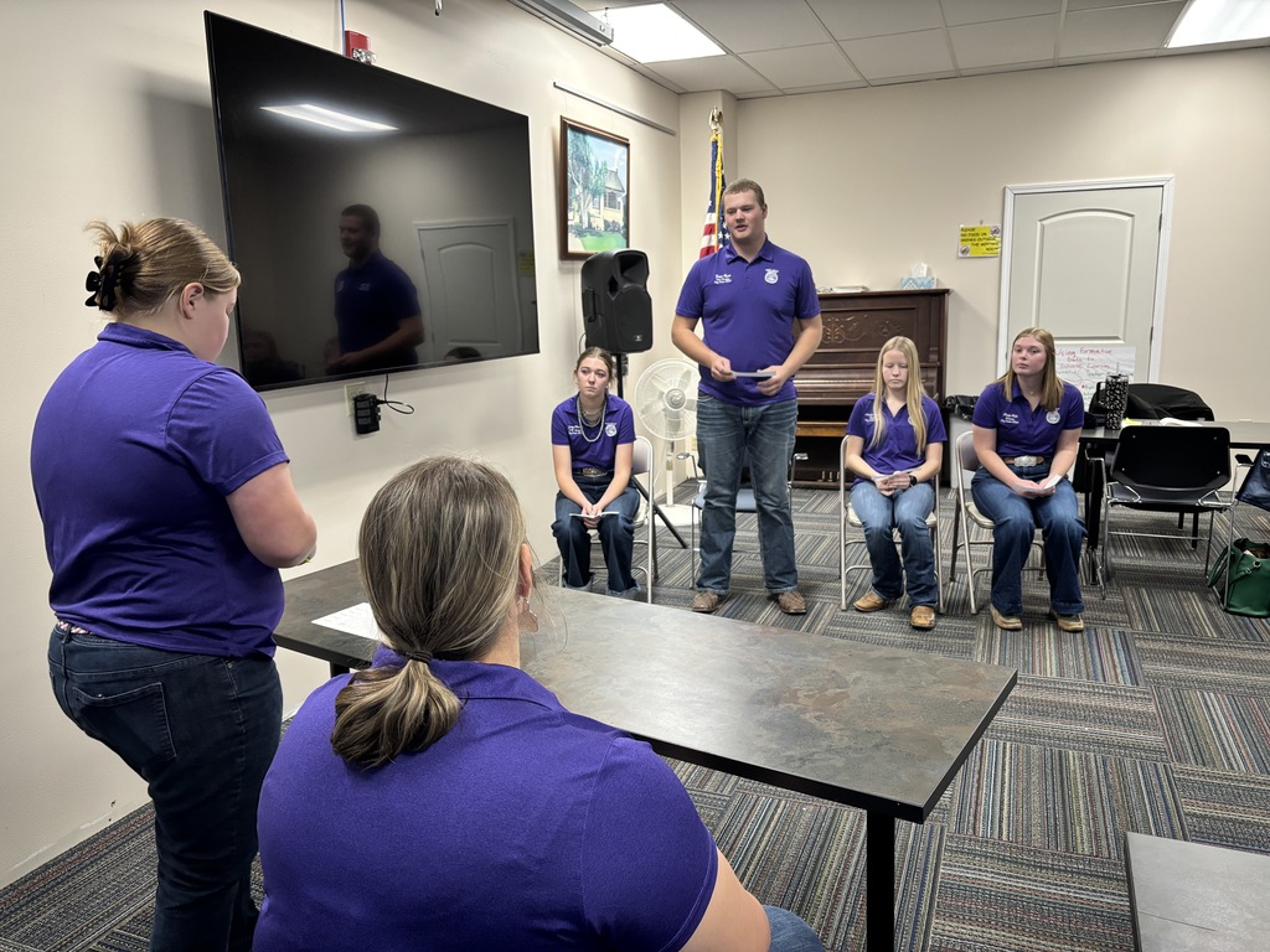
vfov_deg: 53.1
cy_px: 476
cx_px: 635
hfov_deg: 67.3
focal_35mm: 26
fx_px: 954
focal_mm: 5.96
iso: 250
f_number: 1.6
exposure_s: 1/60
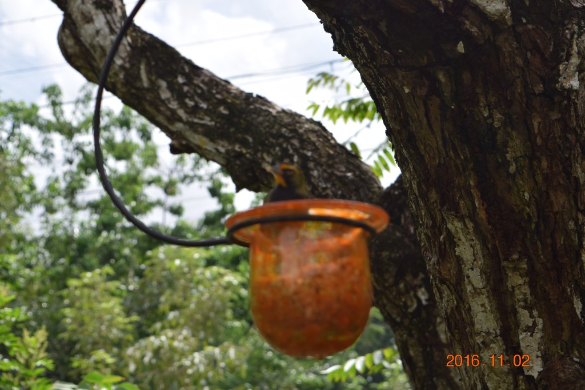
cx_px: 292
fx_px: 1340
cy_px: 195
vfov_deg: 16.5
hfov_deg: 24.6
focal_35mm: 82
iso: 200
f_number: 9
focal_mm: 55
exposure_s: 1/320
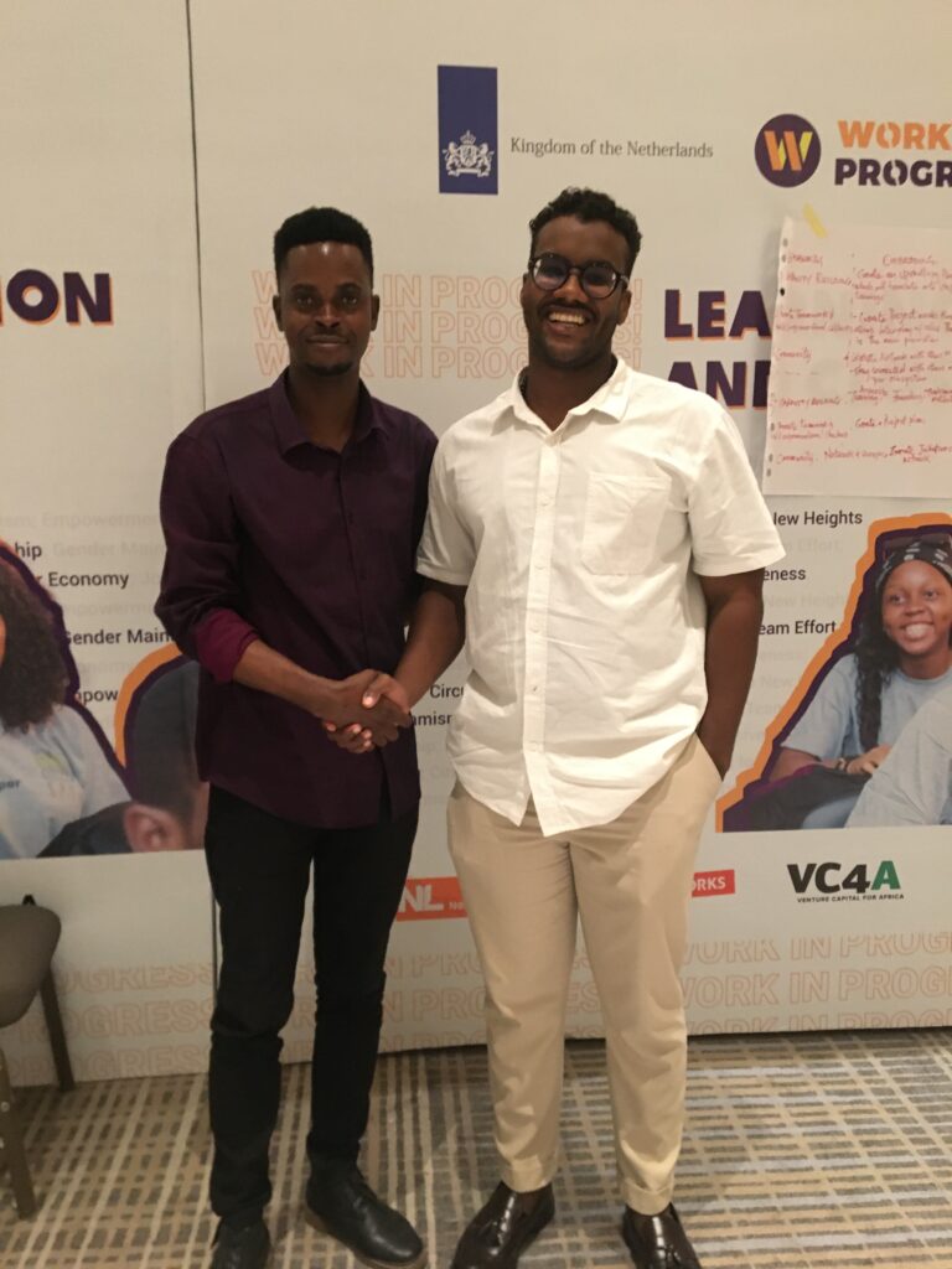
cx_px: 476
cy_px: 634
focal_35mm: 29
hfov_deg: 48.2
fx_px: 1063
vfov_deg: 61.7
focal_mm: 4.15
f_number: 2.2
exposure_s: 1/17
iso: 200
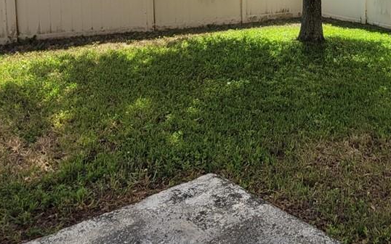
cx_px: 309
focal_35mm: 41
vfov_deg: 29.5
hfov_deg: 45.9
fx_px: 437
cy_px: 9
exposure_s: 1/1053
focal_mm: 1.74
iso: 40
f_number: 2.2
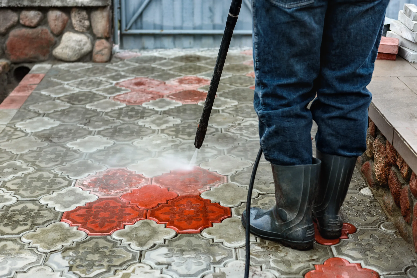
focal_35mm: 58
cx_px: 208
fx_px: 672
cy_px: 139
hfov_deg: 34.5
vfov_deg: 23.4
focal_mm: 58
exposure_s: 1/320
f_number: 3.5
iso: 500
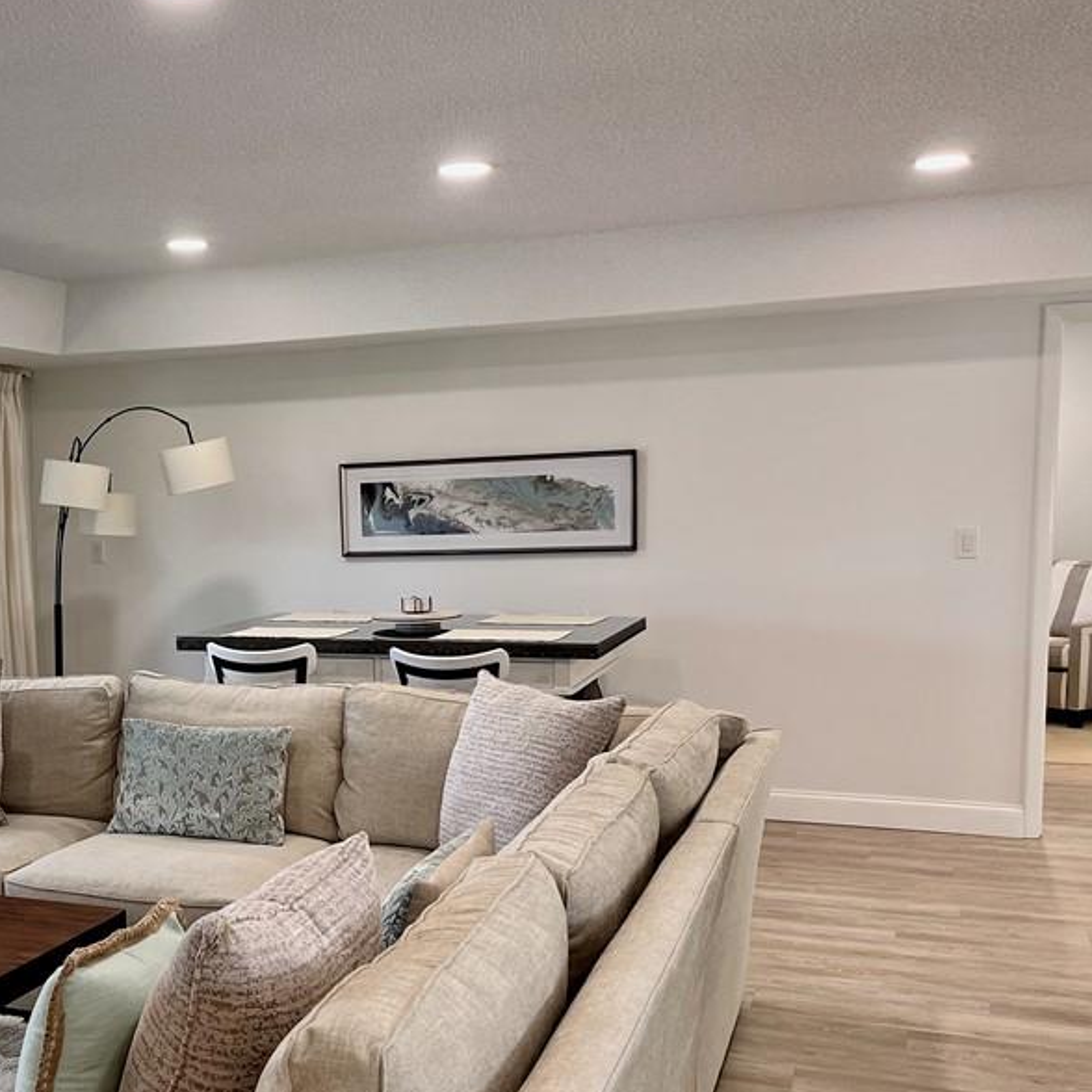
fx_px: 1428
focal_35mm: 40
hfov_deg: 40.6
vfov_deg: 41.7
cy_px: 659
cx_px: 262
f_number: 1.6
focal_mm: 5.1
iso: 125
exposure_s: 1/120
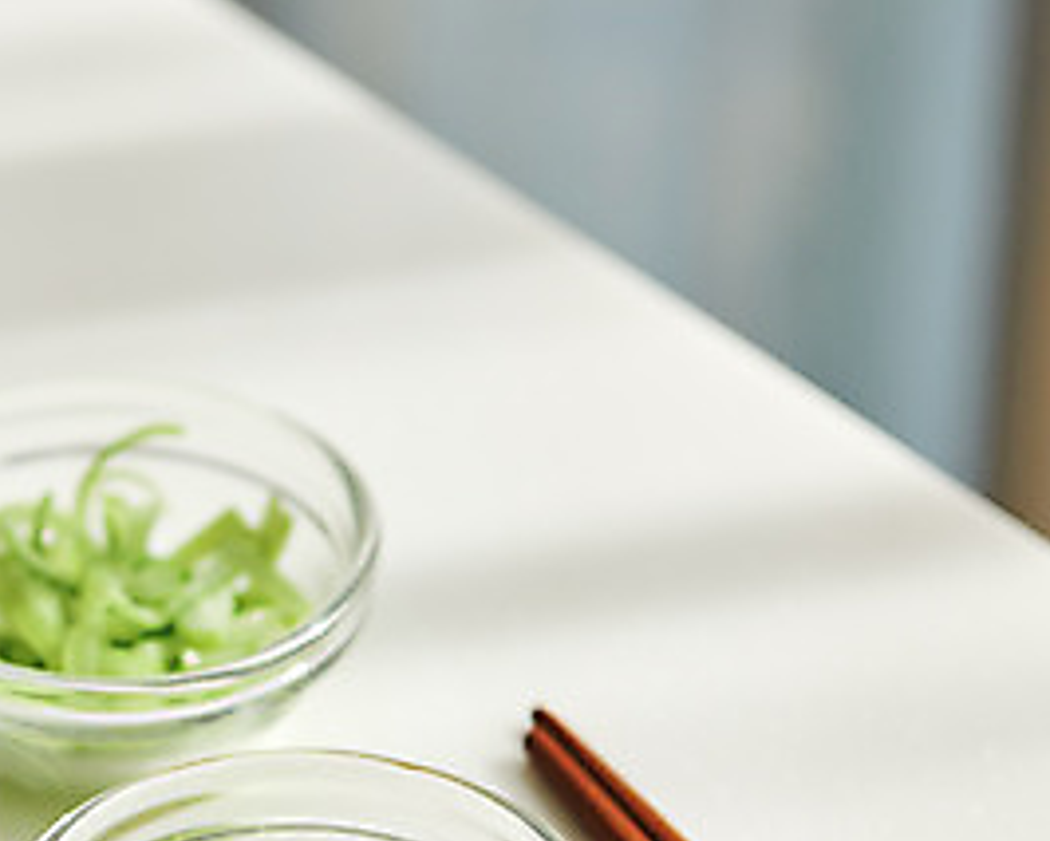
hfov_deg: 13.0
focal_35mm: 148
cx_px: 215
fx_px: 4601
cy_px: 655
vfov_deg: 10.4
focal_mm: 70
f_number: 4.5
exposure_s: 1/1600
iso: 400
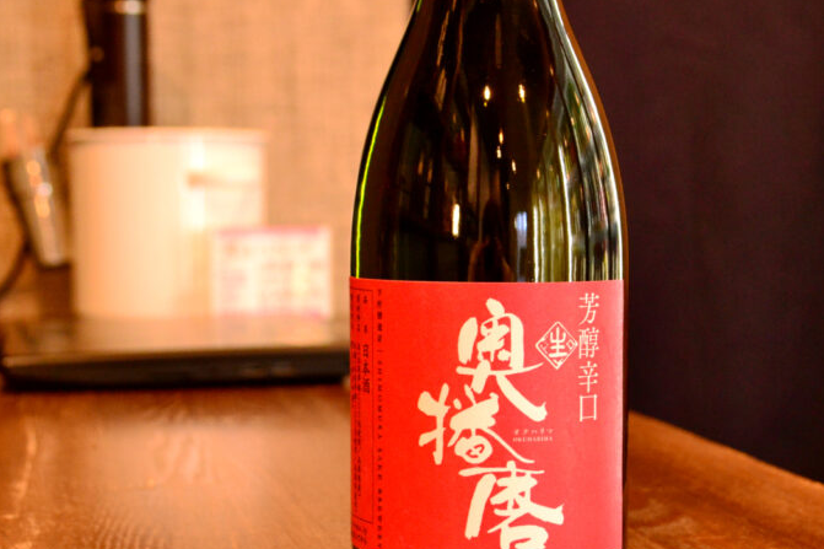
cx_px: 497
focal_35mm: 73
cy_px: 319
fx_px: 1670
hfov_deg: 27.6
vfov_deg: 18.6
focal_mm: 34
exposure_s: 1/30
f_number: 5
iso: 1400
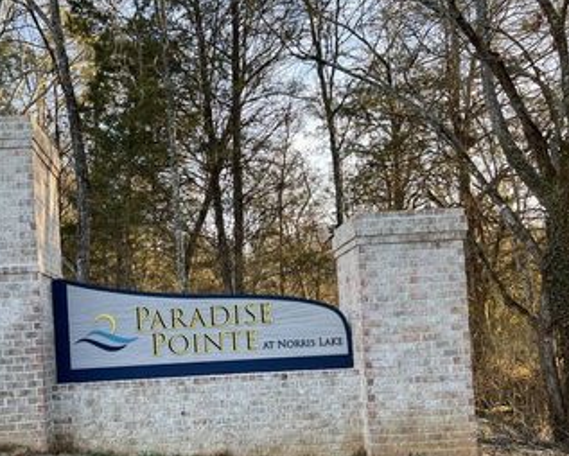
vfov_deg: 36.8
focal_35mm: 40
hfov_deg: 45.0
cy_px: 320
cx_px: 185
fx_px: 674
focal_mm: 5.7
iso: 50
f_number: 1.5
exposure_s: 1/367
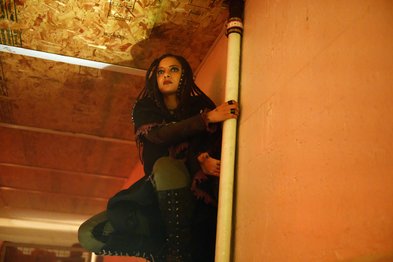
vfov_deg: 30.5
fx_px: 480
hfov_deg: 44.5
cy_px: 131
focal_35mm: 44
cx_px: 196
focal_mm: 44
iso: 6400
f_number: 2.8
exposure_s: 1/160
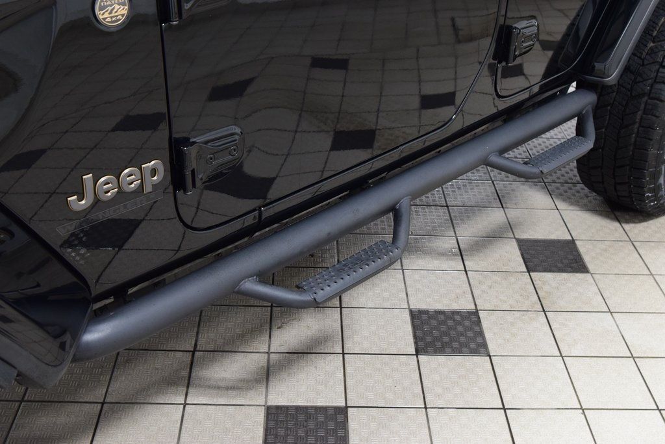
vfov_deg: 29.9
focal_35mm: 45
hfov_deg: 43.6
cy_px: 222
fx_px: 831
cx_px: 332
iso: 1250
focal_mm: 30
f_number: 6.3
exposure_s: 1/15
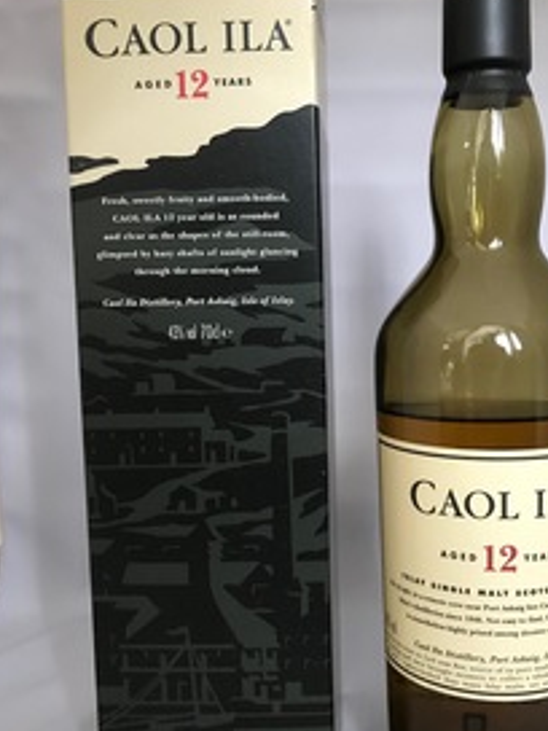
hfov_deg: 38.4
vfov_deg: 50.1
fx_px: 781
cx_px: 349
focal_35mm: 37
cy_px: 379
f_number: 1.8
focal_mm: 3.99
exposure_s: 1/15
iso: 100
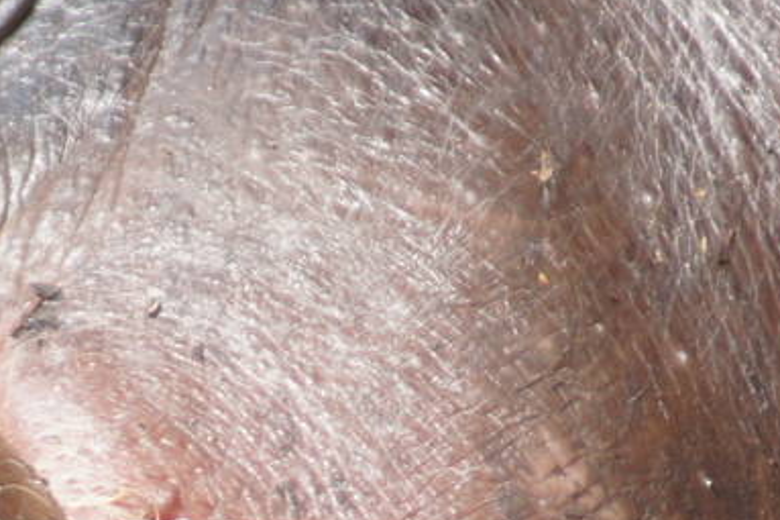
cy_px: 703
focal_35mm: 1880
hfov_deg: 1.1
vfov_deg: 0.7
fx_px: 40714
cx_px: 191
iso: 400
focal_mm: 300
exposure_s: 1/125
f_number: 5.6
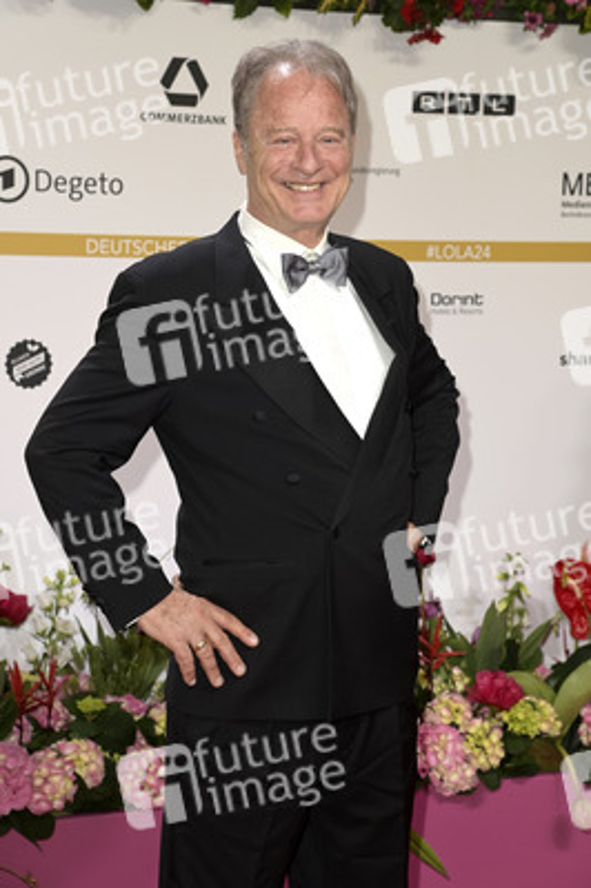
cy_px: 444
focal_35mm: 86
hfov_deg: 15.9
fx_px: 2121
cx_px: 296
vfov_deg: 23.7
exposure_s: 1/250
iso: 640
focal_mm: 86
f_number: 6.3
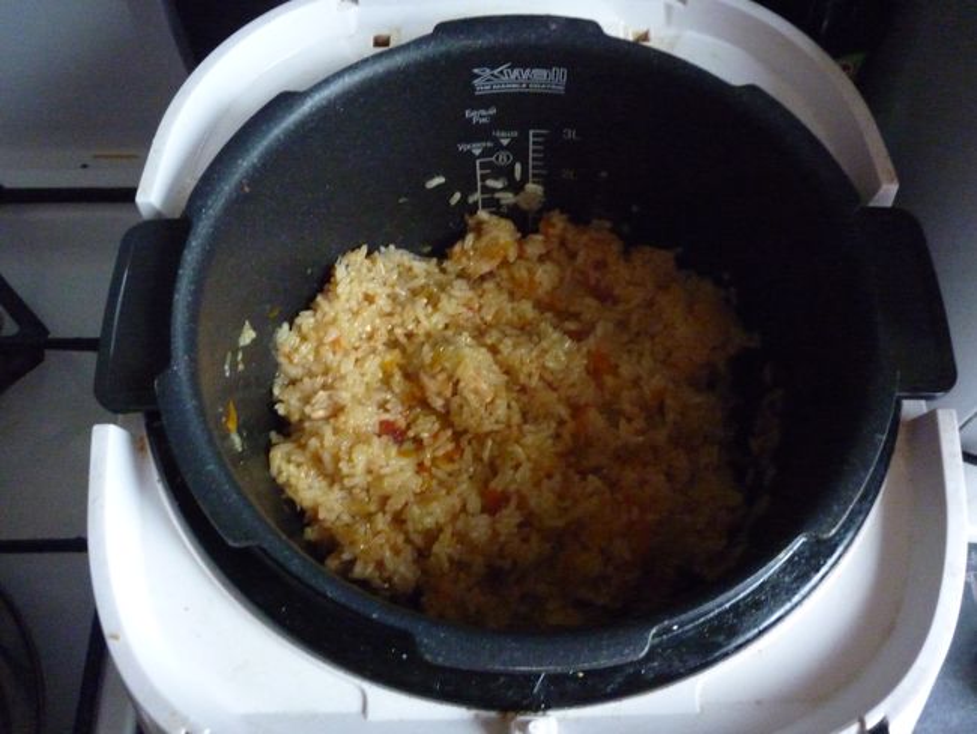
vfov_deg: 43.0
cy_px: 367
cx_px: 488
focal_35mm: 33
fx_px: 932
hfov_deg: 55.3
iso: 800
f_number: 2.8
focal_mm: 5.5
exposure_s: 1/20
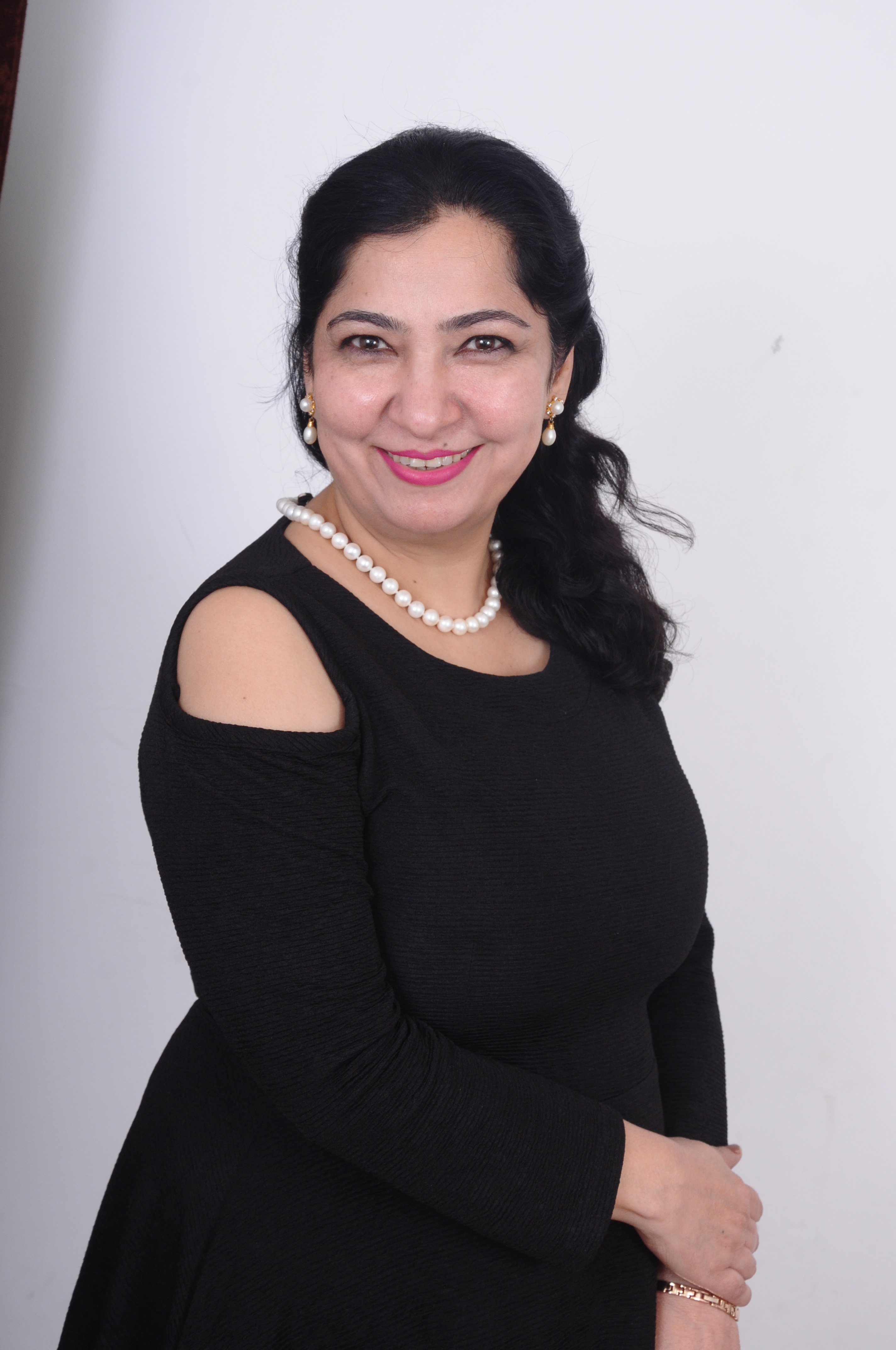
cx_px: 448
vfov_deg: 29.9
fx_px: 2526
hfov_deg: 20.1
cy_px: 675
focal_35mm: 68
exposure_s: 1/125
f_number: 6.3
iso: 400
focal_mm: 45
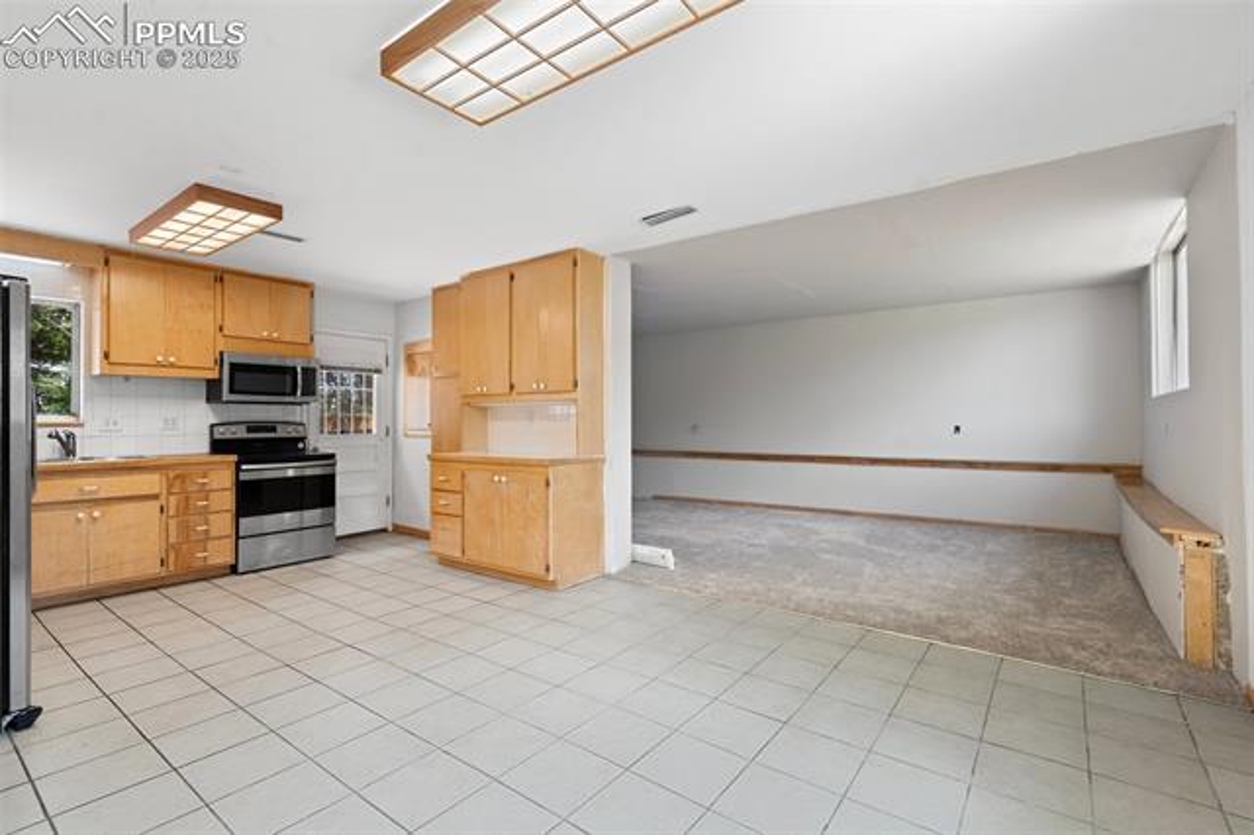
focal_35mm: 16
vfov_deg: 73.7
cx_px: 627
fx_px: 557
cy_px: 418
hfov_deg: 96.8
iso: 200
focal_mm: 16
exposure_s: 1/2
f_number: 7.1
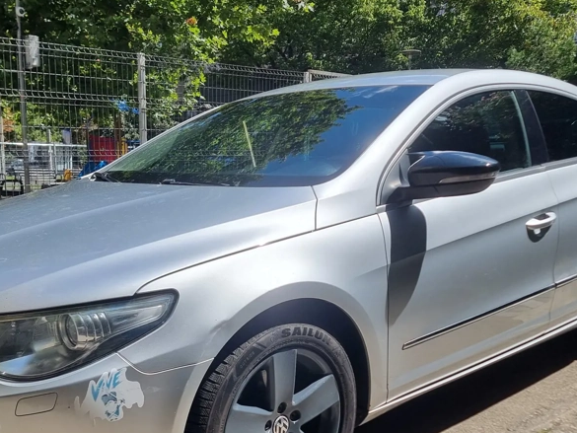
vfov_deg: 34.7
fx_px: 684
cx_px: 213
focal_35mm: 41
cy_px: 297
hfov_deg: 45.3
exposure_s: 1/1280
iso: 50
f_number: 1.8
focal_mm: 6.7
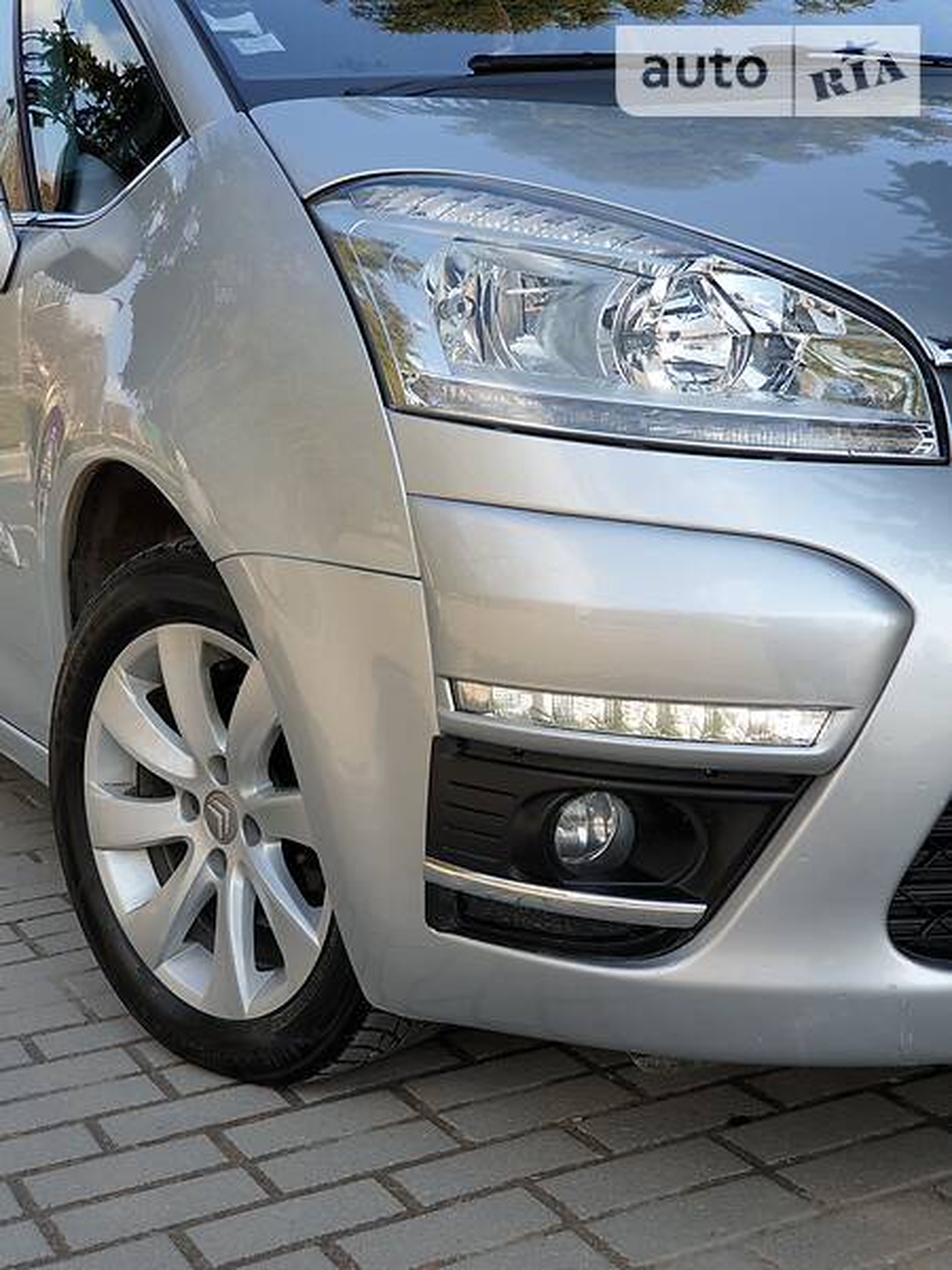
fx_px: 1907
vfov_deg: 36.8
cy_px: 635
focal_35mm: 52
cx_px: 476
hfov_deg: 28.0
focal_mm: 6
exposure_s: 1/283
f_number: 2.4
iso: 25
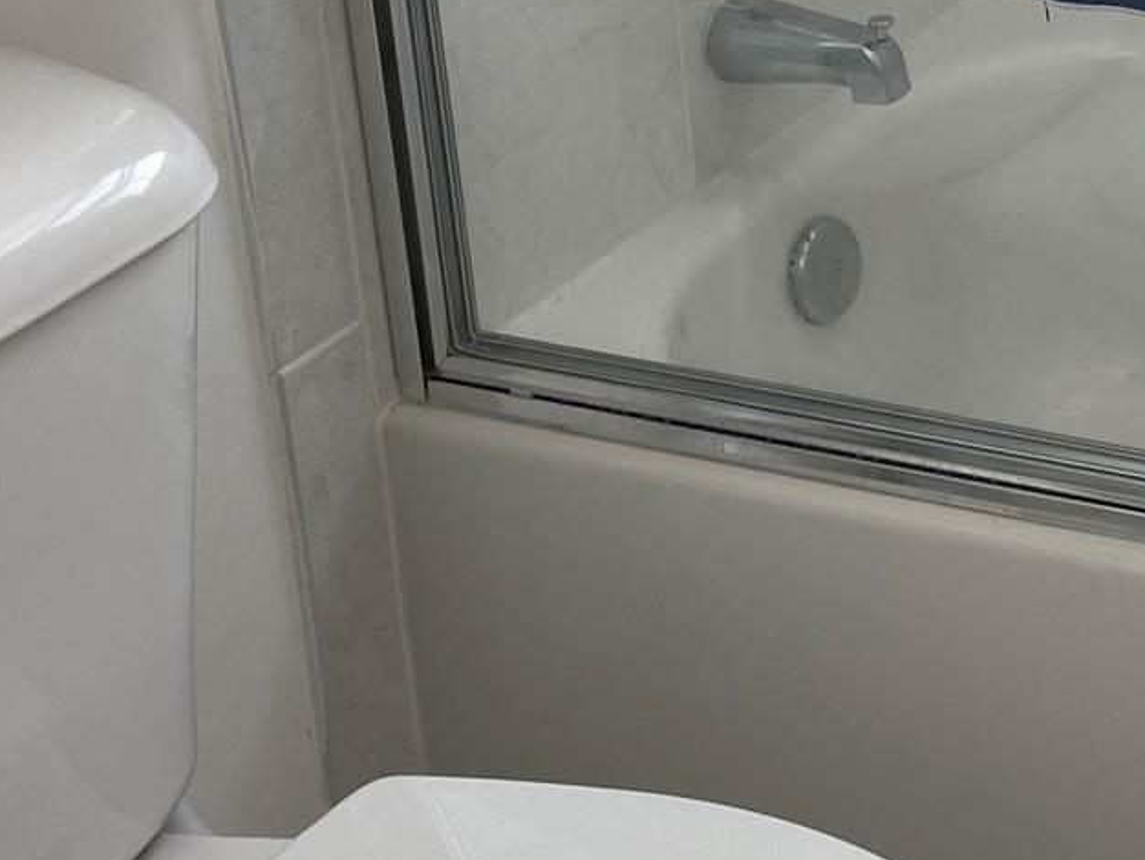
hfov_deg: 20.9
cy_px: -285
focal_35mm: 85
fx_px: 2813
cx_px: 1485
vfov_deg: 16.4
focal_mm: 4.2
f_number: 1.6
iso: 32
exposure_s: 1/195
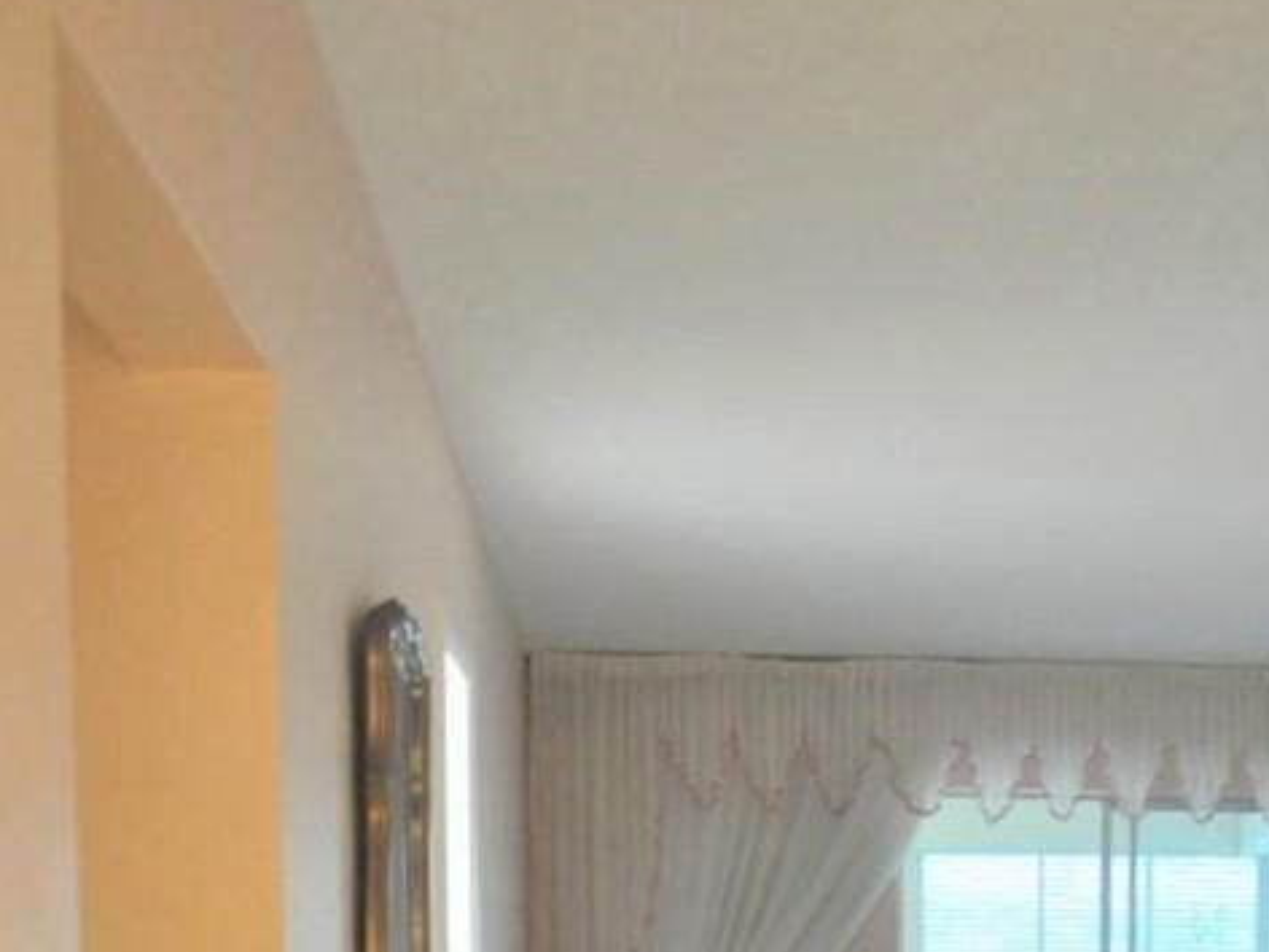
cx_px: 934
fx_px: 2126
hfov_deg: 32.7
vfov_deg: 22.4
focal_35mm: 58
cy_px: 1253
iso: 1100
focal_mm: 18
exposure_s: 1/8
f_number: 3.5
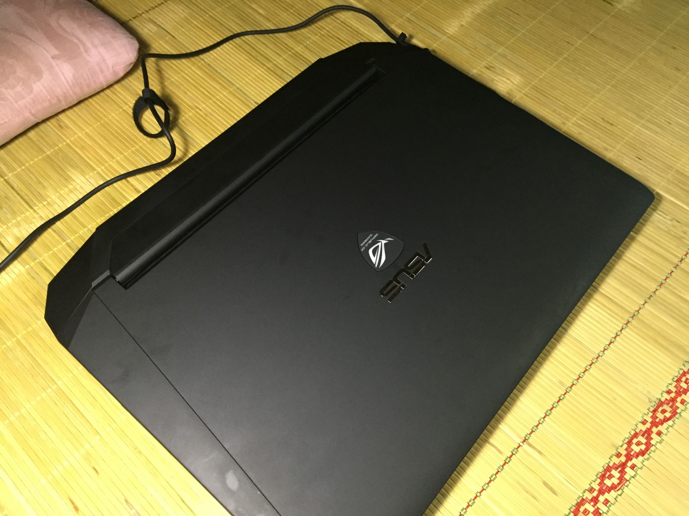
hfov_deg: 61.7
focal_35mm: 29
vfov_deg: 48.2
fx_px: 577
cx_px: 344
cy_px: 258
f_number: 2.2
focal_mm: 4.15
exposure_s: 1/15
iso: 250
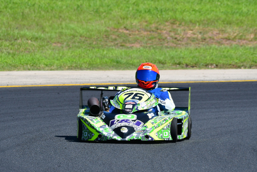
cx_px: 128
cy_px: 86
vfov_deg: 2.0
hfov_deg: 3.0
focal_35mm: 690
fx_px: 4927
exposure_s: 1/640
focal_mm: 460
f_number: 11
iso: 500
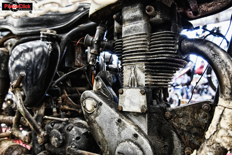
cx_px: 116
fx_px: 164
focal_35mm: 26
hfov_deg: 70.4
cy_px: 78
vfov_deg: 50.4
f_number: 2.8
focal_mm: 17
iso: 2500
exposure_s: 1/160
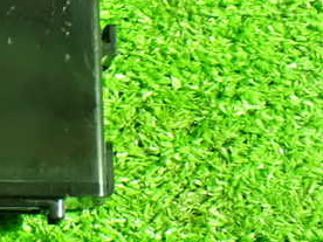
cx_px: -26
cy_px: 36
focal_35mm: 89
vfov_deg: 16.4
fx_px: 830
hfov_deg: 21.0
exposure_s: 1/15
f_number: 2.8
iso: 1600
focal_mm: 7.31
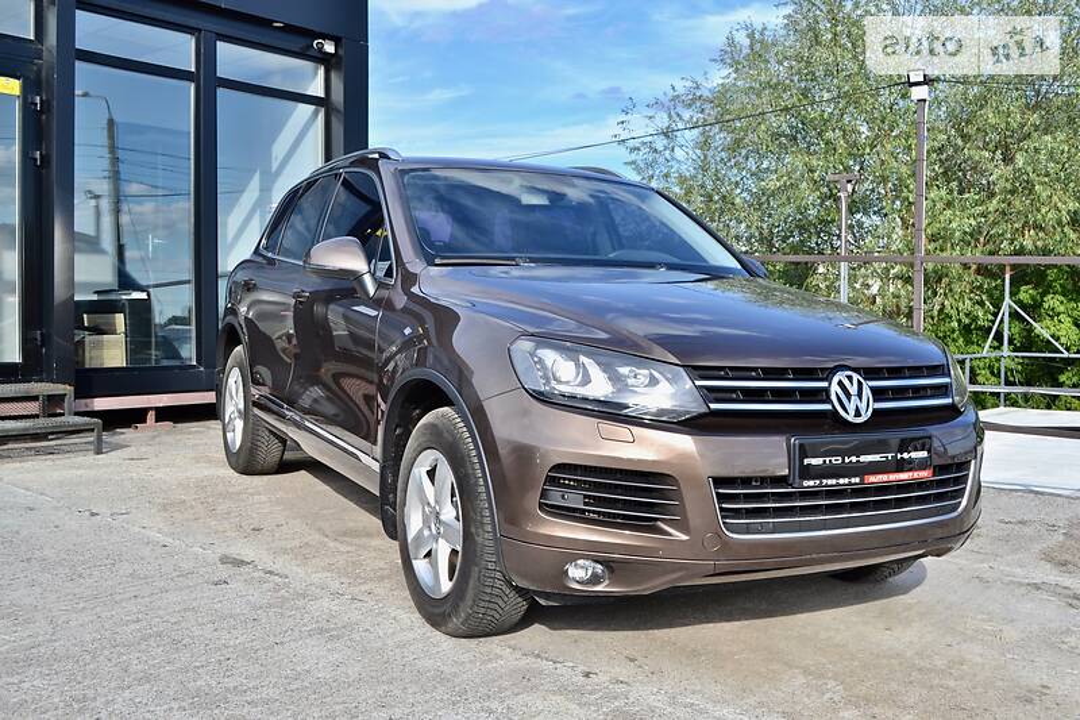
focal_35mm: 36
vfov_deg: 36.9
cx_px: 540
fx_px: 1080
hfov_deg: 53.1
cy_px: 360
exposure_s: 1/160
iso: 100
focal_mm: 24
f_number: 7.1
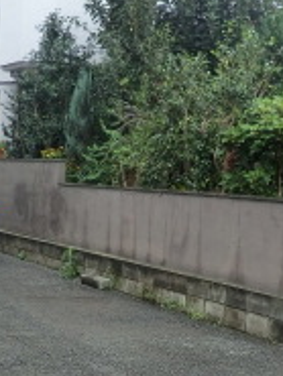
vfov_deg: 22.9
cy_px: 346
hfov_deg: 17.8
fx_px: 904
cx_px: 179
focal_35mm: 83
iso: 80
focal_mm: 4.3
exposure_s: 1/160
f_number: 3.2
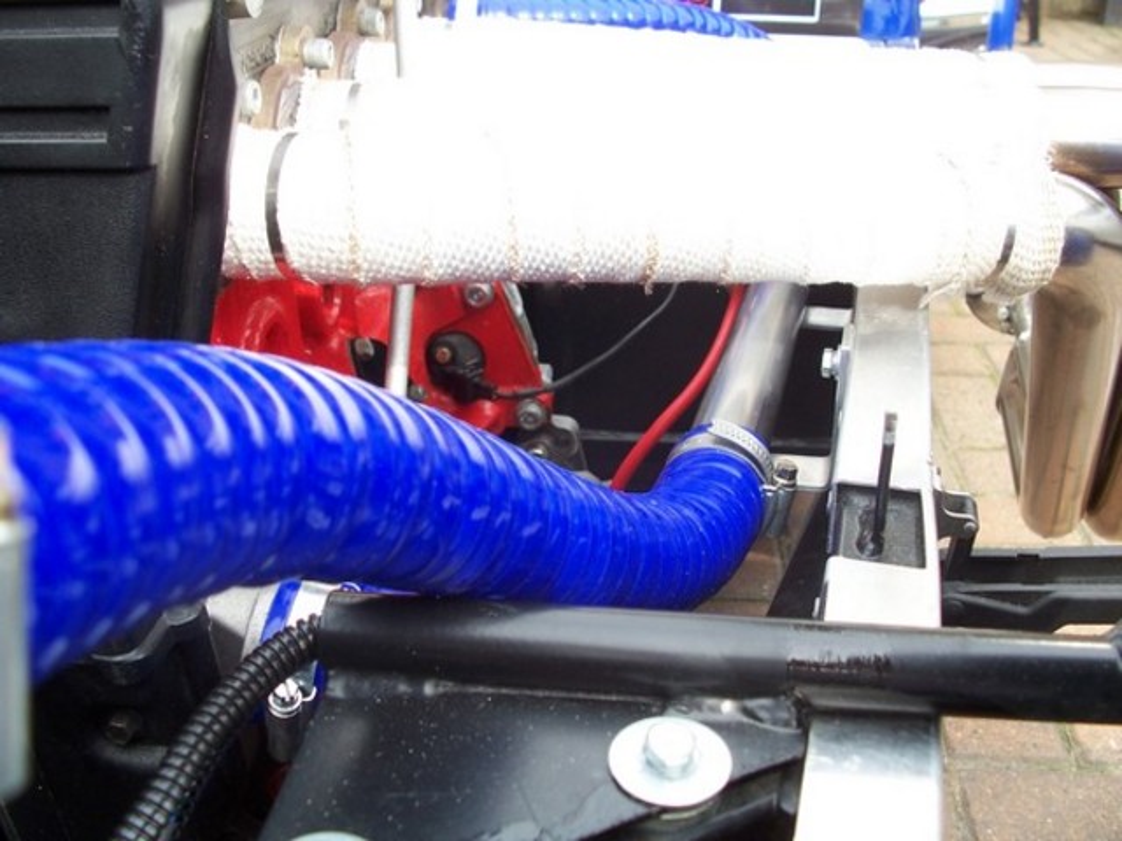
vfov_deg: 40.7
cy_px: 420
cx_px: 561
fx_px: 1134
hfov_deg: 52.6
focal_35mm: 35
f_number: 2.8
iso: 80
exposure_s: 1/180
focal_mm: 6
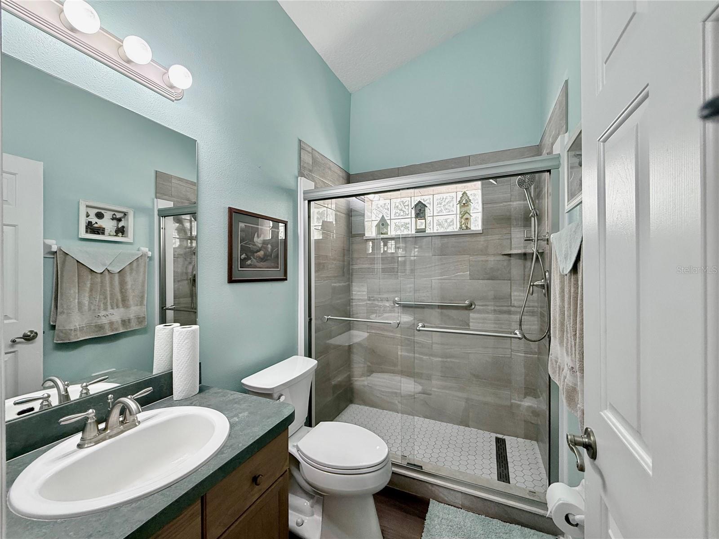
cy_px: 270
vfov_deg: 85.7
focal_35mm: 14
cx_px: 360
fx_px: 291
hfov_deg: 102.1
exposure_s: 1/120
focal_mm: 2.22
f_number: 2.2
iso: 250
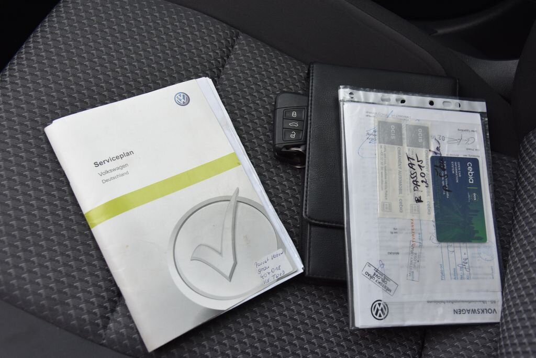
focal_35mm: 34
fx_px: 506
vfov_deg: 38.9
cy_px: 179
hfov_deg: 55.8
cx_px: 268
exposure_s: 1/100
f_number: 5
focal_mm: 34
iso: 500
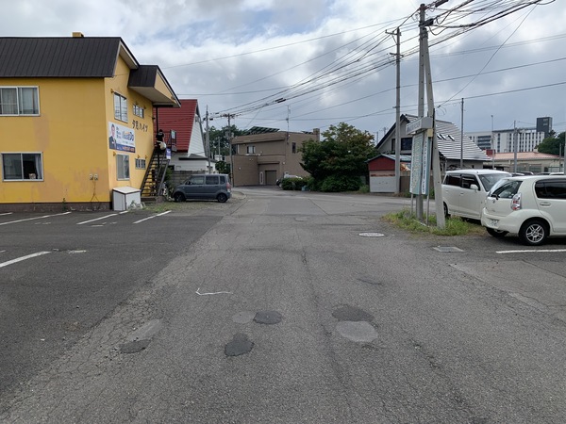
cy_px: 212
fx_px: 425
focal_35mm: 26
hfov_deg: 67.3
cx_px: 283
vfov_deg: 53.1
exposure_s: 1/2160
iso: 25
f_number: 1.8
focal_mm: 4.25
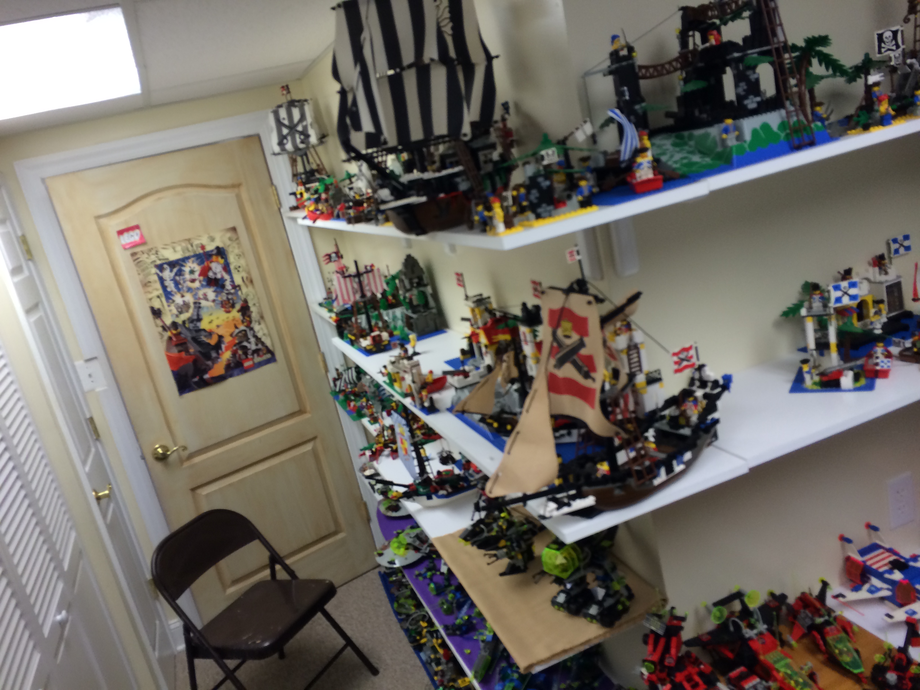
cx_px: 460
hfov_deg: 60.0
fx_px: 797
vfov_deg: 46.8
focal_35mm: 30
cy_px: 345
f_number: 2.2
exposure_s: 1/30
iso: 40
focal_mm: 4.12
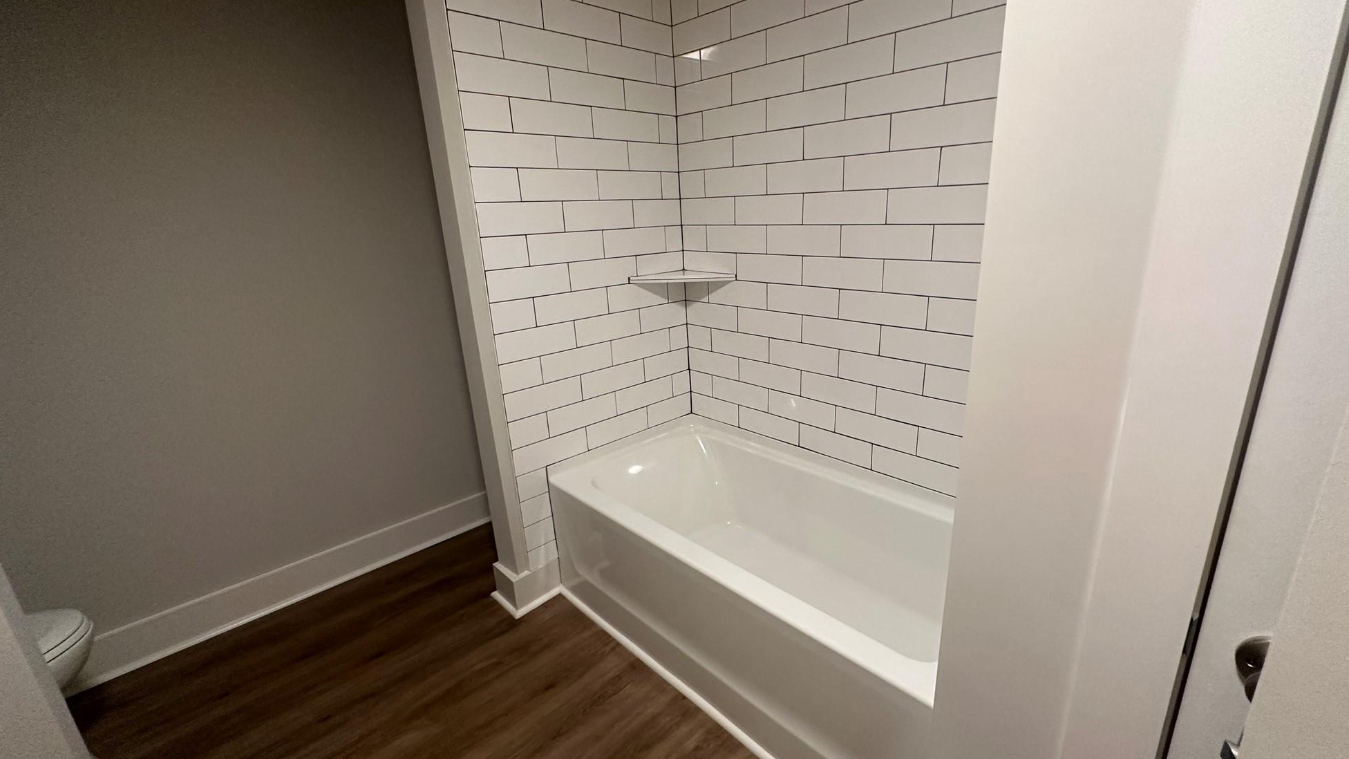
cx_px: 701
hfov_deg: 99.3
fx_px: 572
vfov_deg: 67.1
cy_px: 384
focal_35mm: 16
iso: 200
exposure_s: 1/60
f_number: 2.2
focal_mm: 2.22
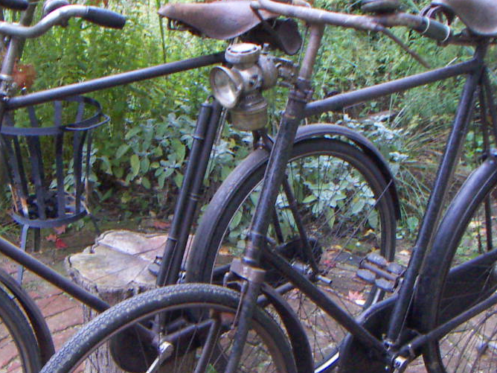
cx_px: 169
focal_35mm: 69
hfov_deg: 28.0
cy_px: 293
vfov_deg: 21.1
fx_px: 991
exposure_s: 1/25
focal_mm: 4.7
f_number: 2.8
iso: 200
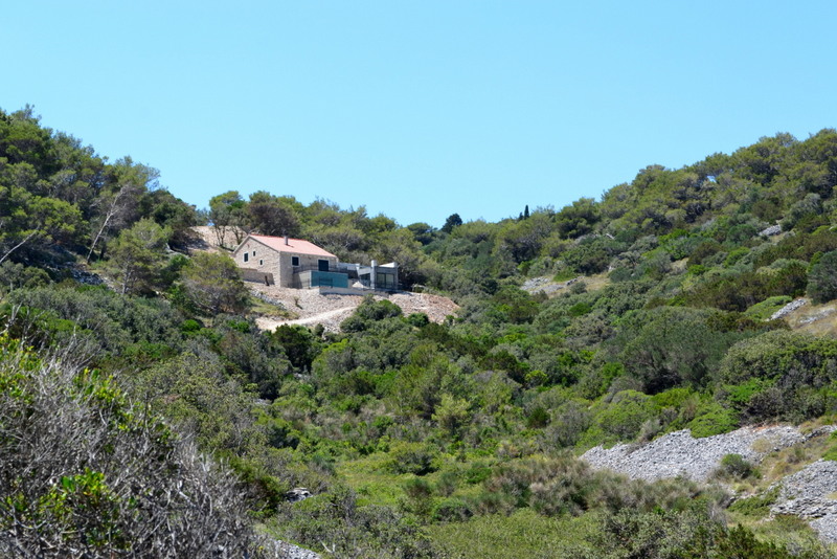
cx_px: 418
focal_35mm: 82
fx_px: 1919
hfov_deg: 24.6
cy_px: 280
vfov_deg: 16.6
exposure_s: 1/320
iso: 400
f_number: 11
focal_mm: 55
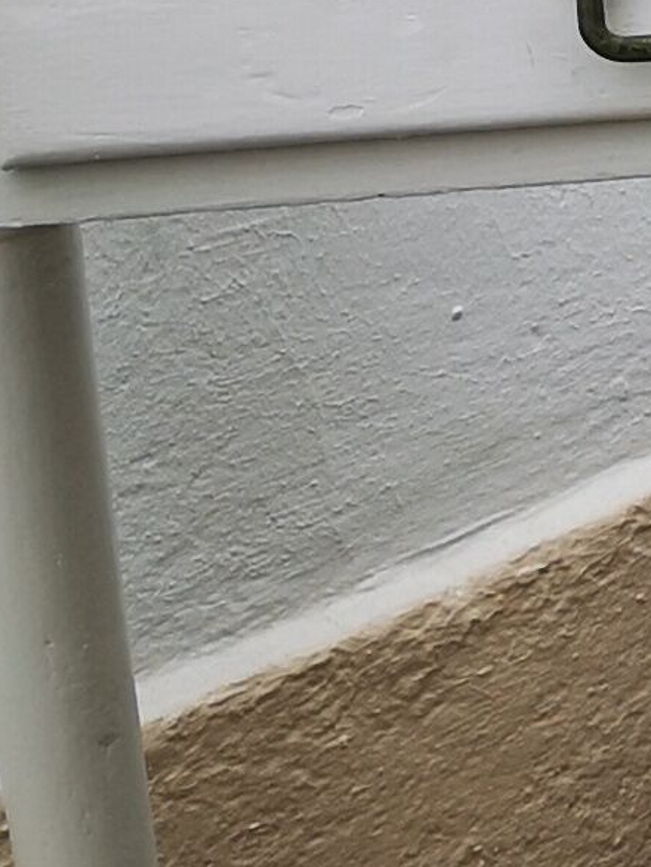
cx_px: 1462
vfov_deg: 11.6
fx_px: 4210
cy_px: -127
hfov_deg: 8.2
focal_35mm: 168
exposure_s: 1/288
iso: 50
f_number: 1.8
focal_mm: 3.95
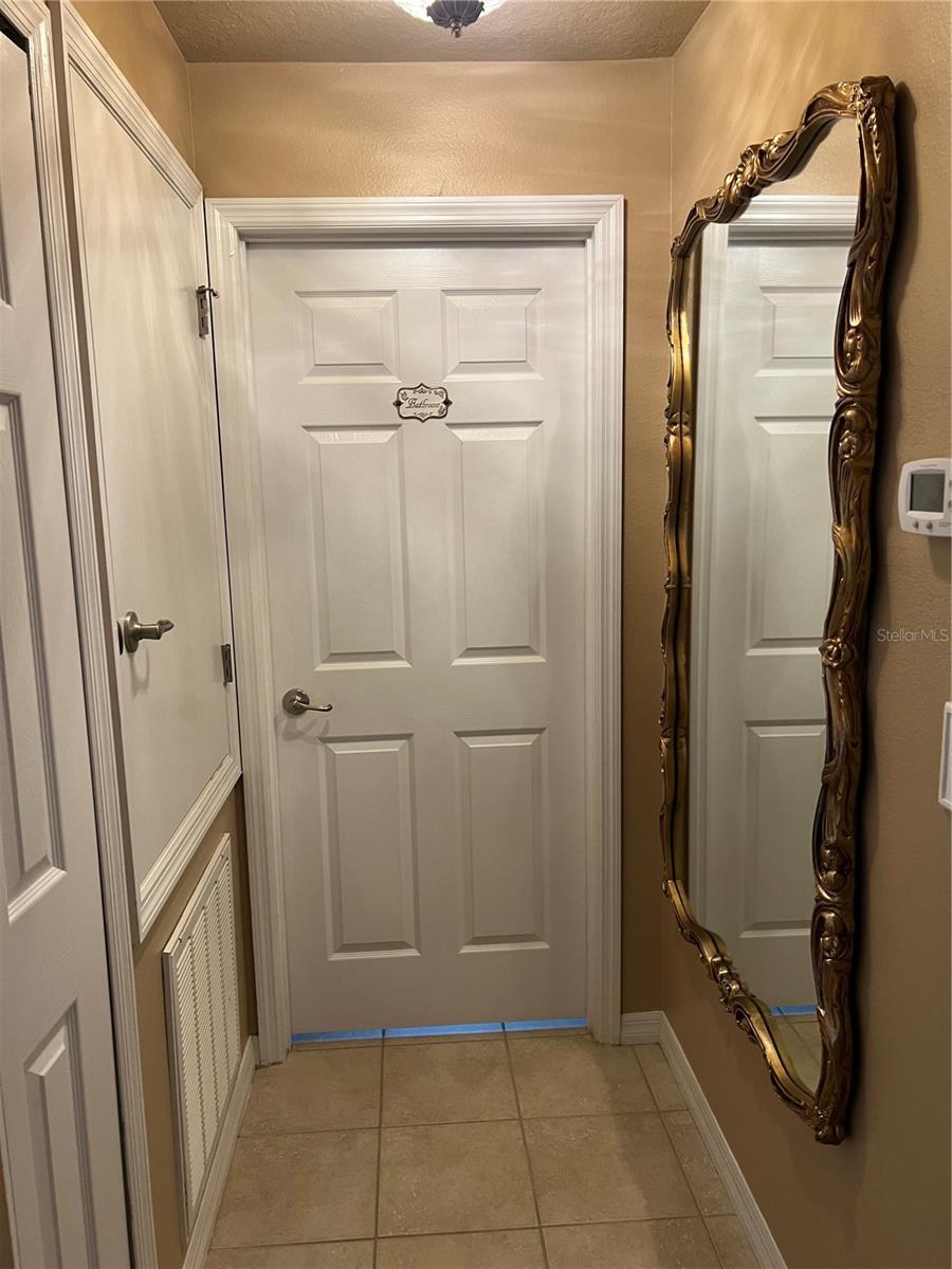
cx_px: 476
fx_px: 953
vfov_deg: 67.3
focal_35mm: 26
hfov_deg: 53.1
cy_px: 634
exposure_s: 1/60
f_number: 1.5
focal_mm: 5.7
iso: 160
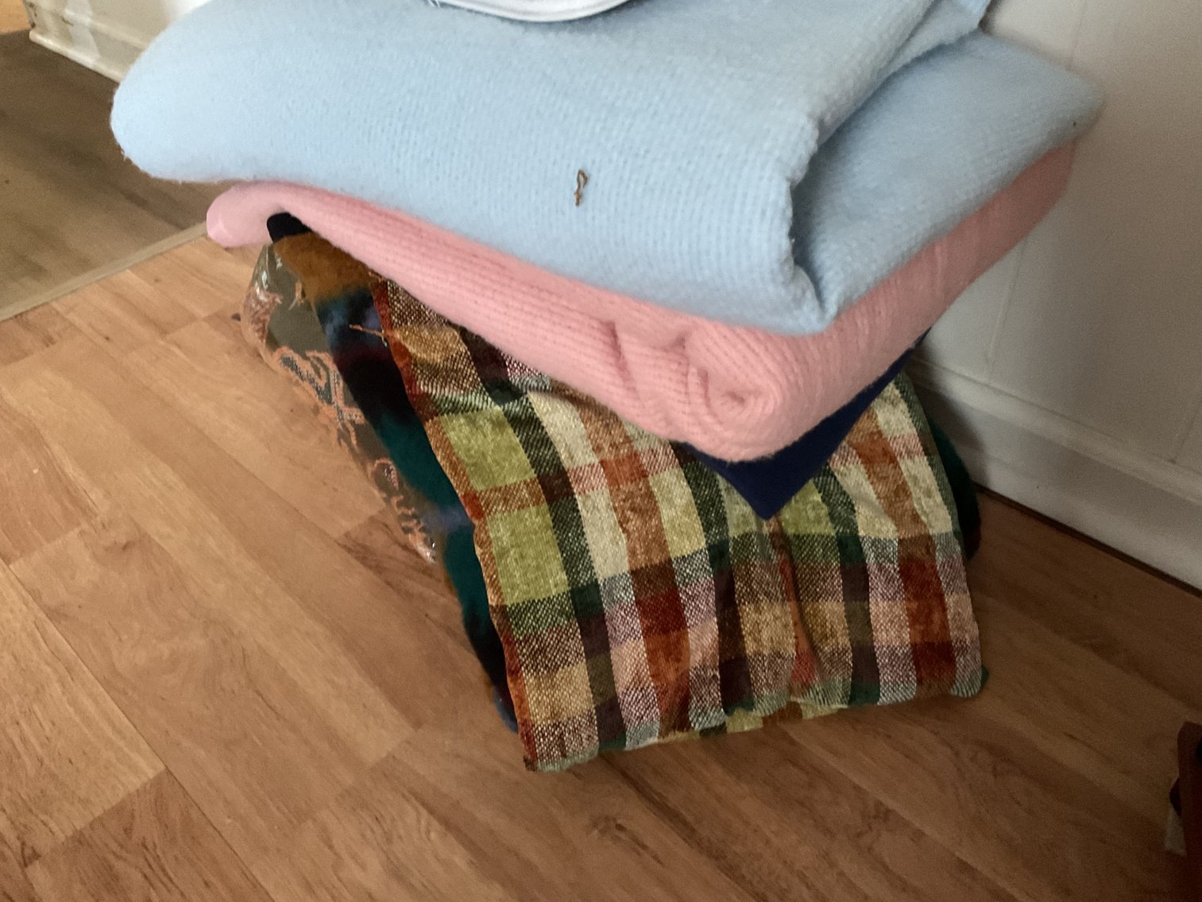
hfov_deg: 61.7
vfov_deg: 48.2
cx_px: 601
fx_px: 1007
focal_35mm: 29
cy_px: 451
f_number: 1.8
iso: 500
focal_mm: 3
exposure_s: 1/30
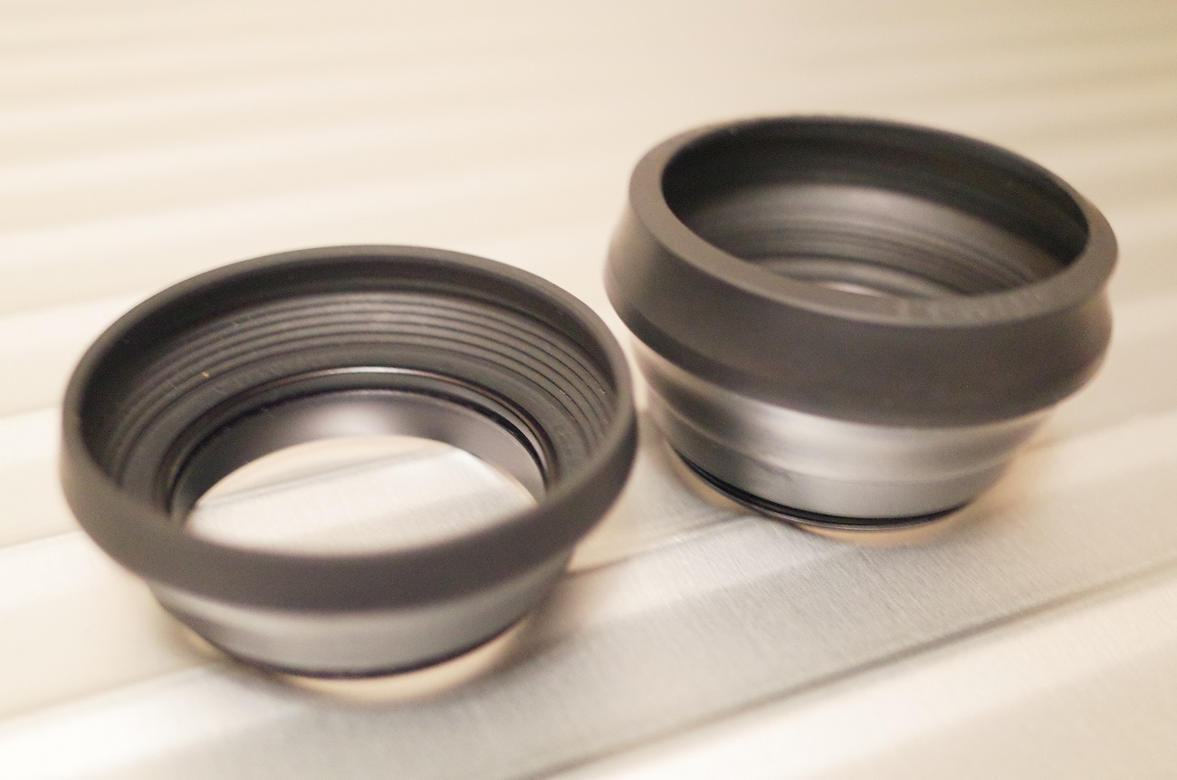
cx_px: 588
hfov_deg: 54.5
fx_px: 1142
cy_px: 390
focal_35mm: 35
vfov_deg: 37.7
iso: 3200
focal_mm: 18.3
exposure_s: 1/8
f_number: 2.8
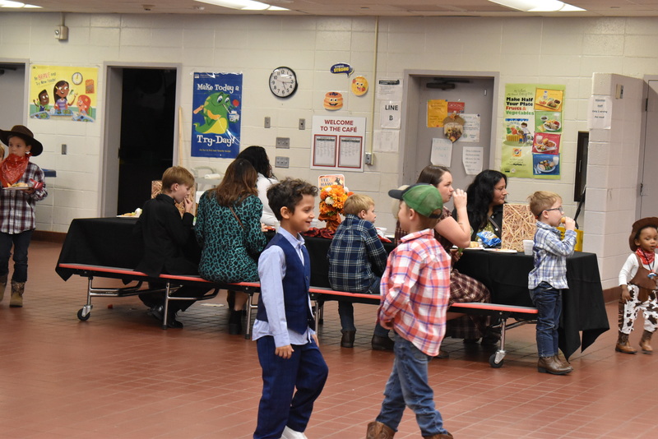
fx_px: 1508
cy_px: 220
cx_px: 329
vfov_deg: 16.6
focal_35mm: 82
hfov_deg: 24.6
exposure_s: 1/100
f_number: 7.1
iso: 3200
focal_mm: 55
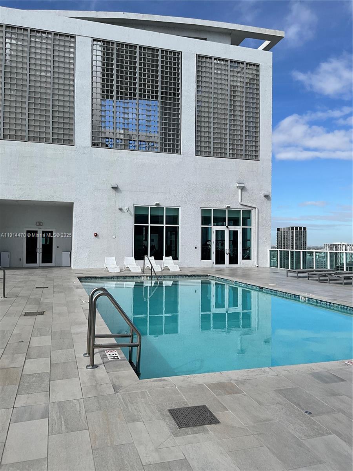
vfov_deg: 61.7
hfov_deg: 48.2
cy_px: 236
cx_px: 176
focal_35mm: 29
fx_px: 394
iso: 25
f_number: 1.8
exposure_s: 1/2959
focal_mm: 3
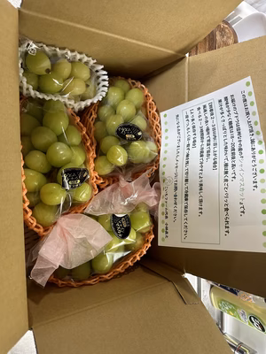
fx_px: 246
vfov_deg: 71.6
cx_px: 133
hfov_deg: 56.8
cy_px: 177
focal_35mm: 24
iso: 400
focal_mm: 6.86
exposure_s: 1/60
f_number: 1.78
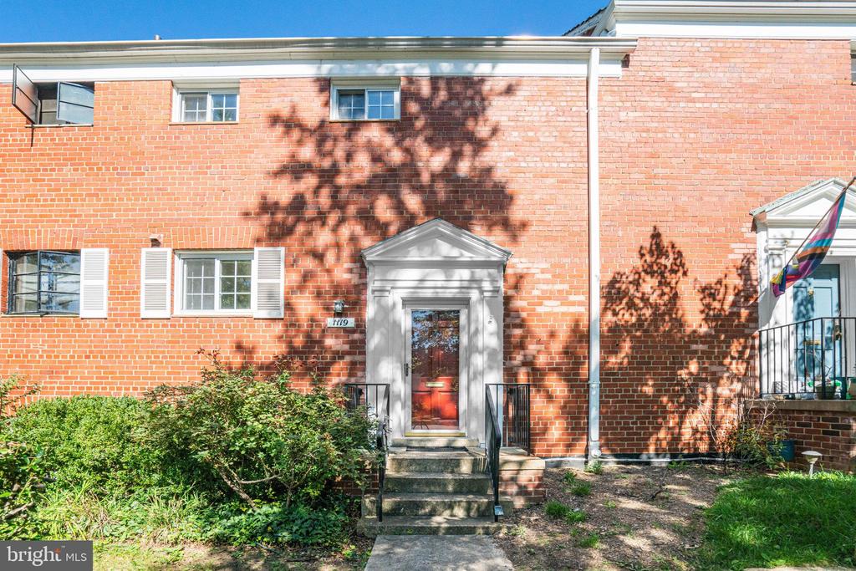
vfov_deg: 73.8
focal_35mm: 16
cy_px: 286
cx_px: 428
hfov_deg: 96.7
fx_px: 380
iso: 1250
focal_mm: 16
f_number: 8
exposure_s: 1/1600
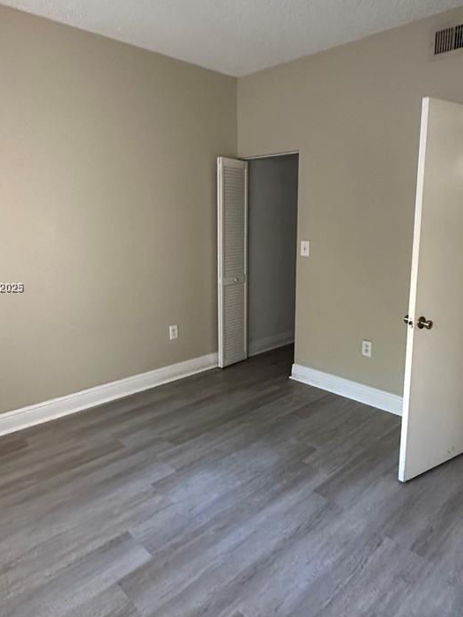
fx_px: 428
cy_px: 288
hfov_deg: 56.7
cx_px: 258
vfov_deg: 71.5
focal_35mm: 24
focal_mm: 2.22
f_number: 2.2
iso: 640
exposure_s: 1/60
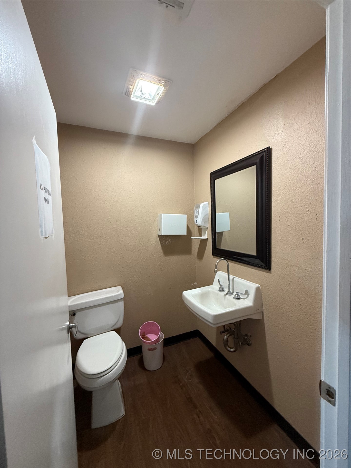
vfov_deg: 102.1
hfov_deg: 85.7
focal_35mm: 14
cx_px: 176
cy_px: 234
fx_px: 189
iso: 400
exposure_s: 1/60
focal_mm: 2.22
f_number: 2.2
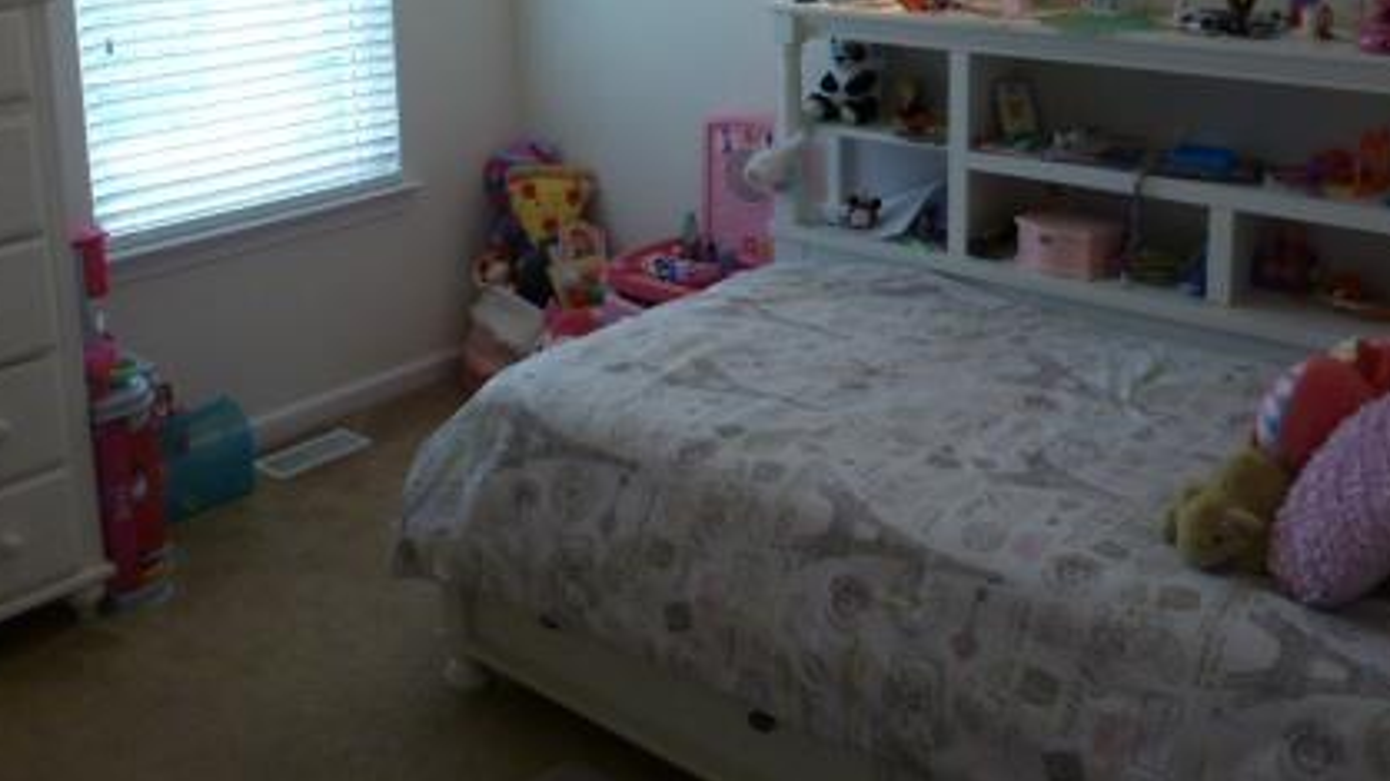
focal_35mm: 40
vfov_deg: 28.7
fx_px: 1474
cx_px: 615
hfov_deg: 50.4
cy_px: 96
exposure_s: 1/60
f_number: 3.3
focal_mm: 4.3
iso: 200
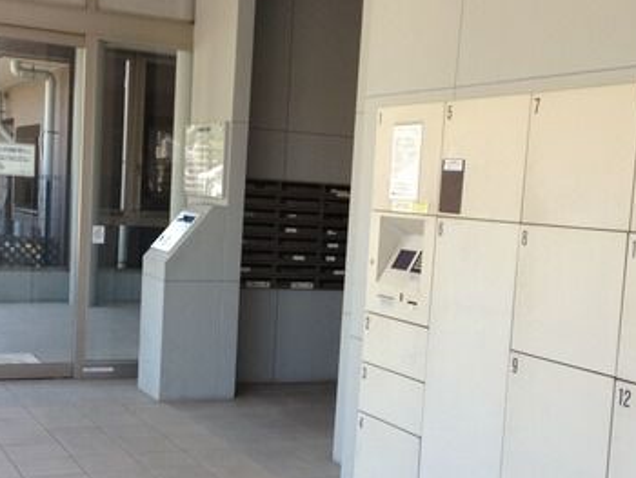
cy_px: 293
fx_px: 1103
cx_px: 303
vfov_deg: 24.4
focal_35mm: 60
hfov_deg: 32.2
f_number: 2.4
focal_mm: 4.28
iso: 50
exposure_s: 1/120
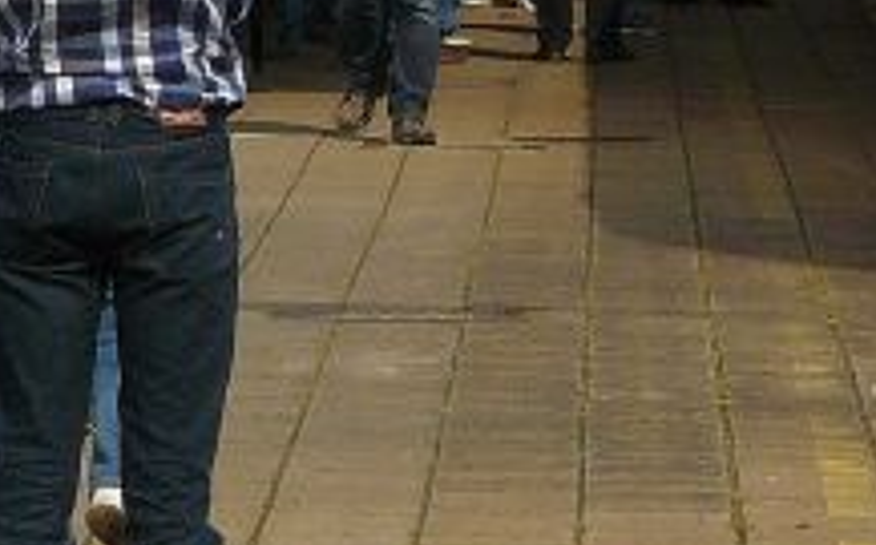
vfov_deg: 2.5
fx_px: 12661
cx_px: 1732
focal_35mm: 531
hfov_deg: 3.9
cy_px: -493
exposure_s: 1/400
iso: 100
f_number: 5.6
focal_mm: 17.7
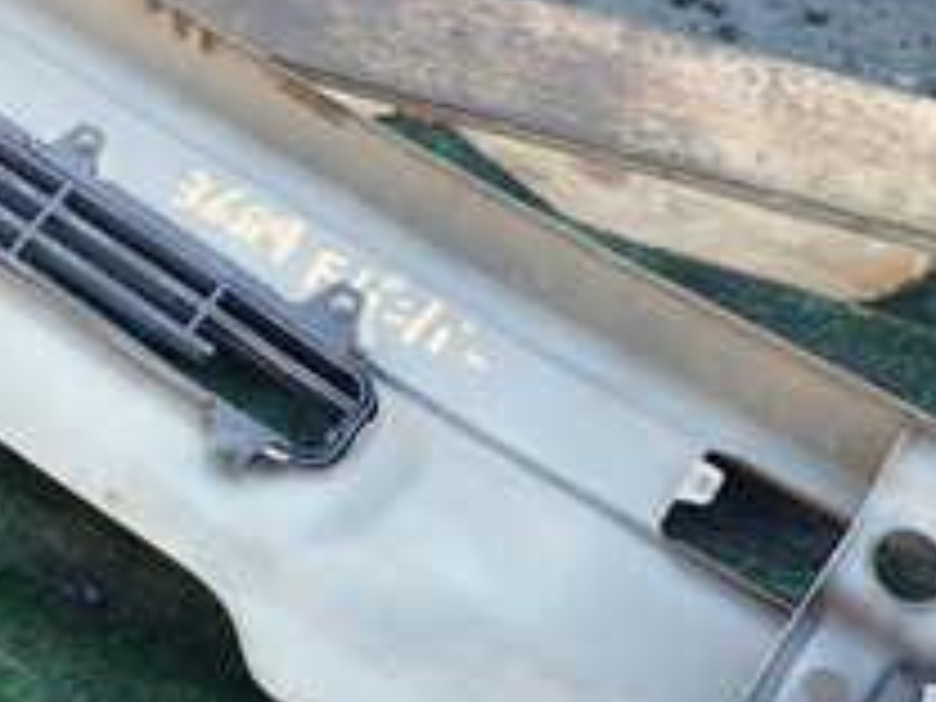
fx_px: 1947
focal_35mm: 72
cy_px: 180
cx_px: 54
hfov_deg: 26.0
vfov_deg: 20.3
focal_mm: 4.5
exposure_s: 1/100
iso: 100
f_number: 2
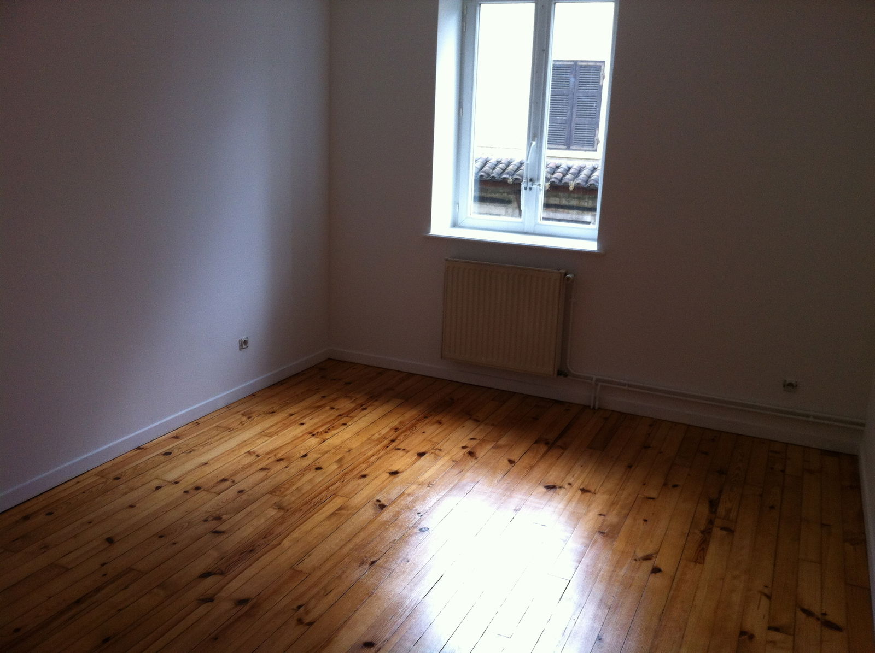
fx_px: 883
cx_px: 438
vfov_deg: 40.6
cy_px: 326
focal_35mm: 35
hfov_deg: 52.7
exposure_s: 1/60
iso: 100
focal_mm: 3.85
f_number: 2.8
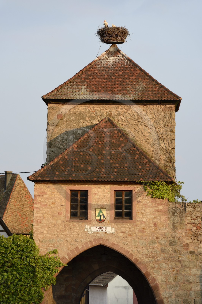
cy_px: 152
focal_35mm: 200
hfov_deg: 6.9
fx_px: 1686
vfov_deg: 10.3
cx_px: 101
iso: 200
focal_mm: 200
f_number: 8
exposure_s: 1/320
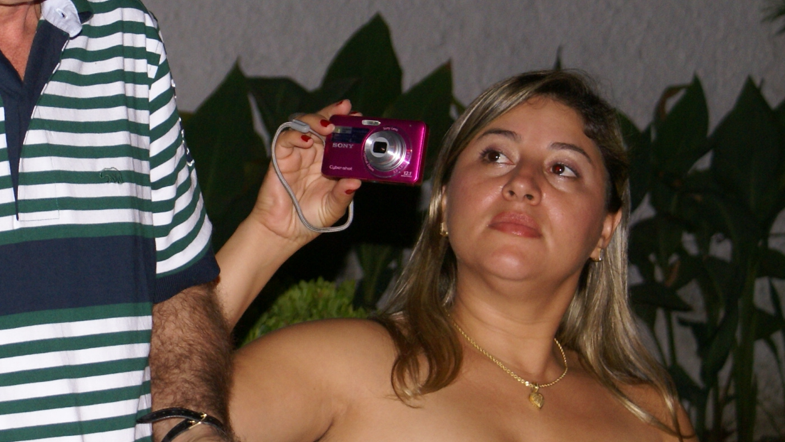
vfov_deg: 7.4
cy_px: 96
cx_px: 103
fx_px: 3393
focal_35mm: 163
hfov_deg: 13.1
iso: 400
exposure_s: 1/80
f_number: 5.6
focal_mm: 50
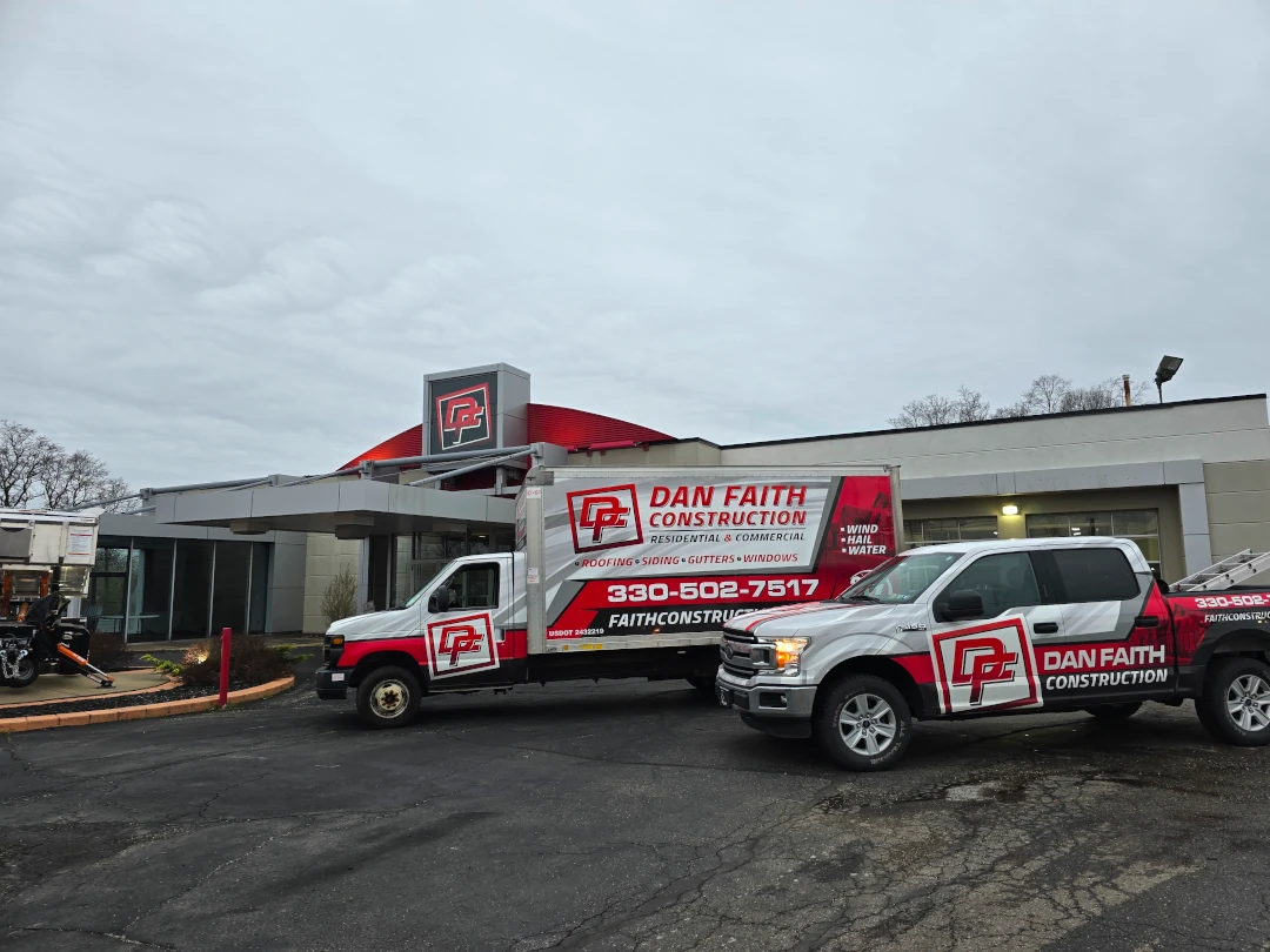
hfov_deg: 73.9
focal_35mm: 23
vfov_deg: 58.9
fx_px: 844
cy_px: 476
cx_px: 635
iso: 25
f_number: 1.7
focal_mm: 6.3
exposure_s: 1/60
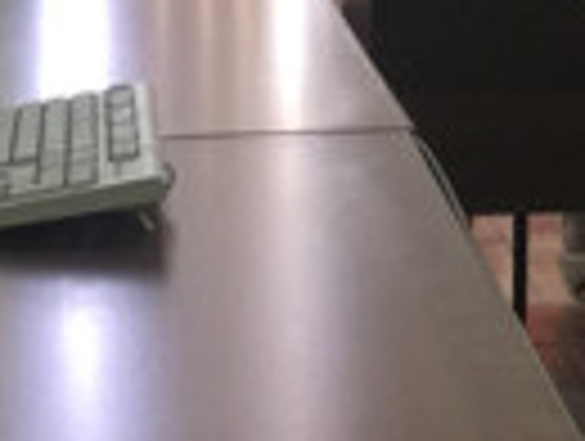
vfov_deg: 8.2
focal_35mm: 178
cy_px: -144
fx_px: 3014
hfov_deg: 10.7
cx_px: 891
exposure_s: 1/15
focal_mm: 4.15
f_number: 2.2
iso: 64
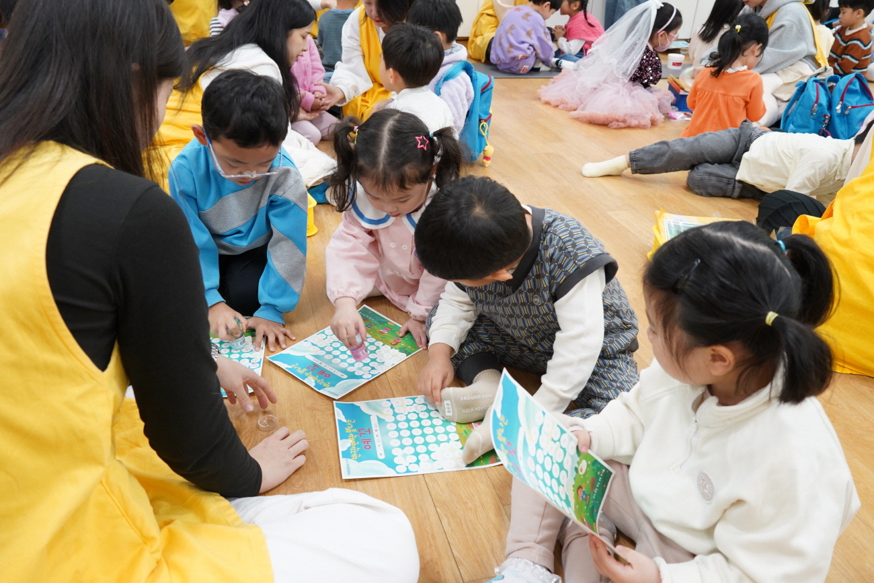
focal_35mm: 28
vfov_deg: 46.4
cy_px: 292
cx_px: 437
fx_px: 680
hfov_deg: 65.5
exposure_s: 1/60
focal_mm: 28
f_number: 5.6
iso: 2500
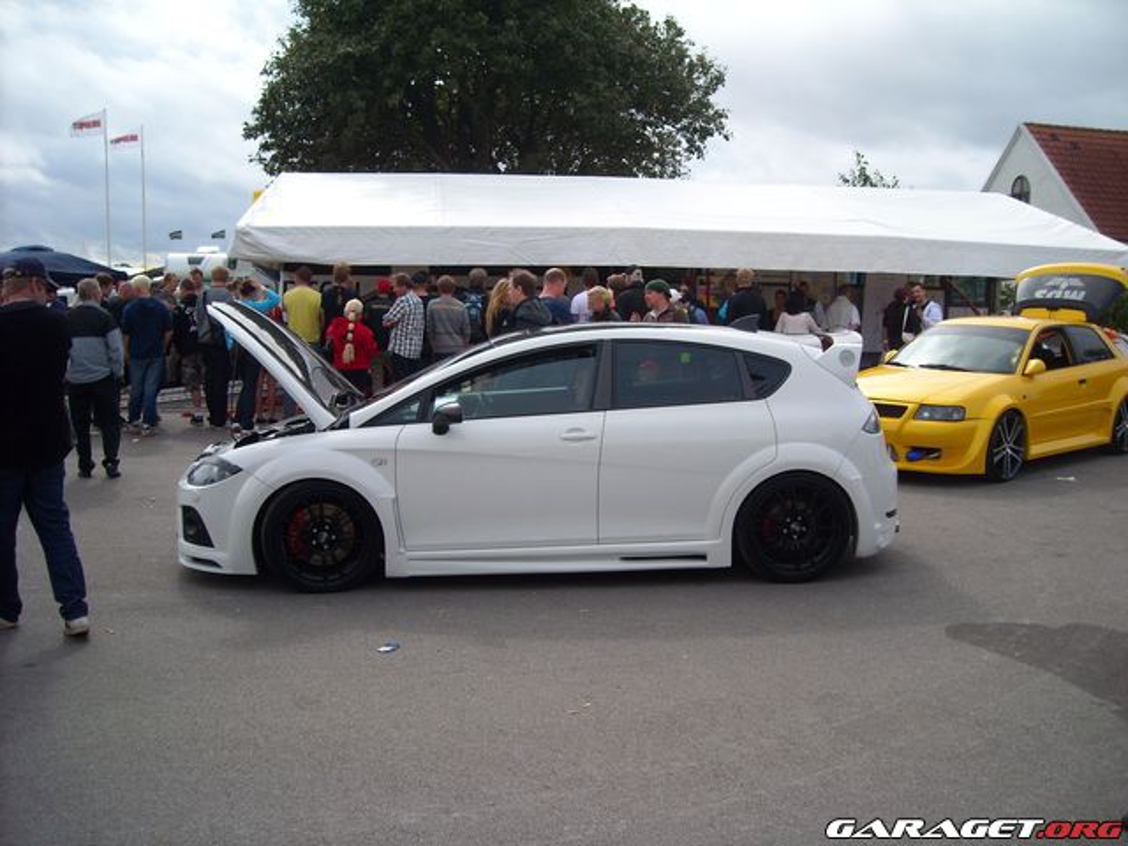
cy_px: 423
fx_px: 1141
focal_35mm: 35
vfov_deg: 40.7
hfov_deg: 52.6
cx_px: 564
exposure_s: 1/260
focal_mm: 5.7
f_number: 5.6
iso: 64
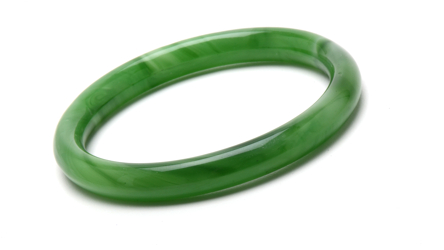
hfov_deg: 16.1
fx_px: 1572
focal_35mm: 134
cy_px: 121
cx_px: 222
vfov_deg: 9.1
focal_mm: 85
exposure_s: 1/125
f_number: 32
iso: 160
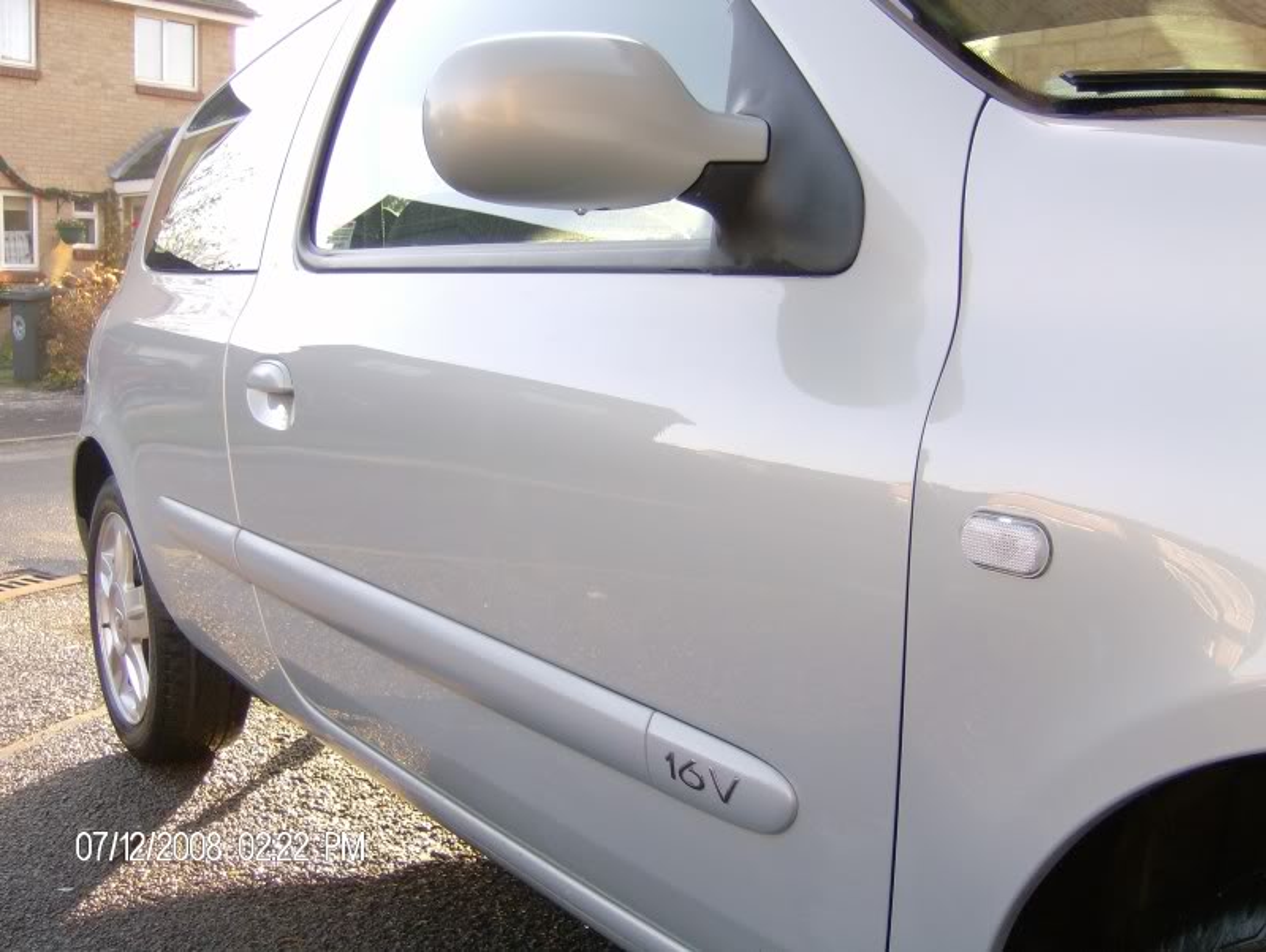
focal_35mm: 36
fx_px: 1318
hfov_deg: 51.3
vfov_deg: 39.7
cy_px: 476
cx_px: 633
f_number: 2.8
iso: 100
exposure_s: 1/151
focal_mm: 6
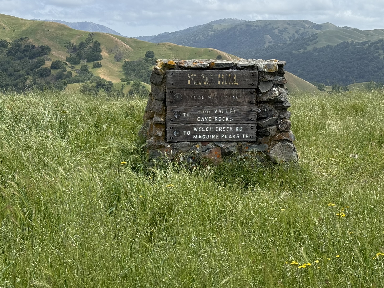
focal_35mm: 61
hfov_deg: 31.6
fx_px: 677
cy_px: 117
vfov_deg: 24.0
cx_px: 223
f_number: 1.78
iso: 64
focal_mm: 6.76
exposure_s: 1/4878
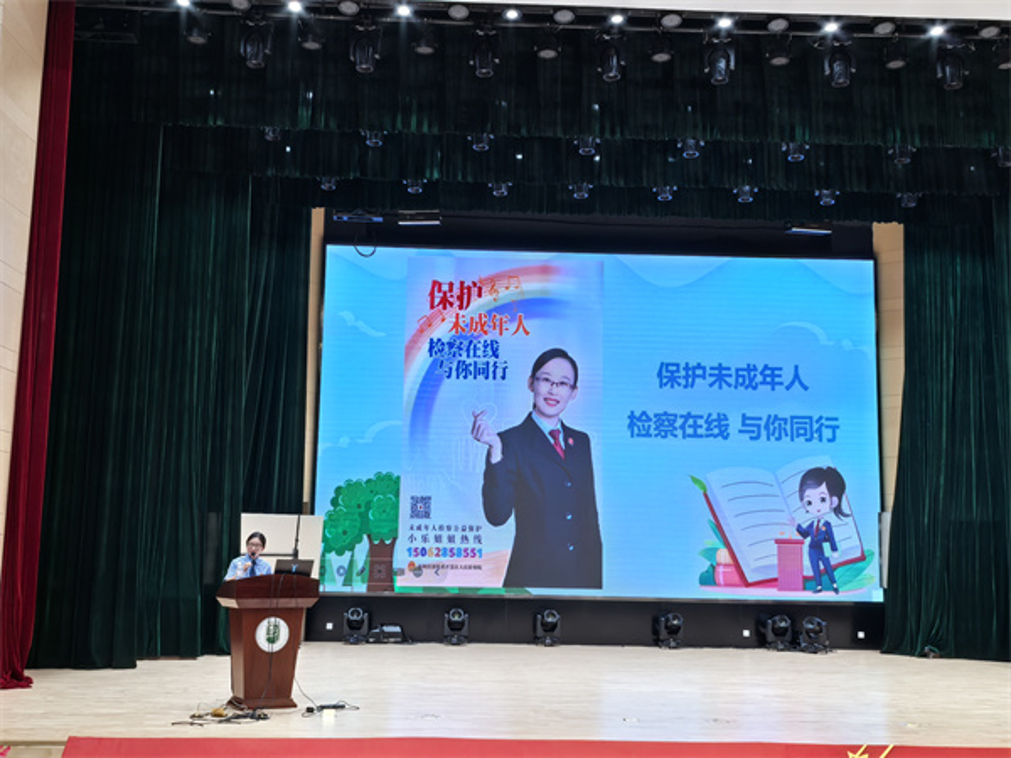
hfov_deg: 47.9
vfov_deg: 36.8
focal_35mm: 39
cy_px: 379
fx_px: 1139
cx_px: 506
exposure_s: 1/100
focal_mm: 5.75
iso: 200
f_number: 4
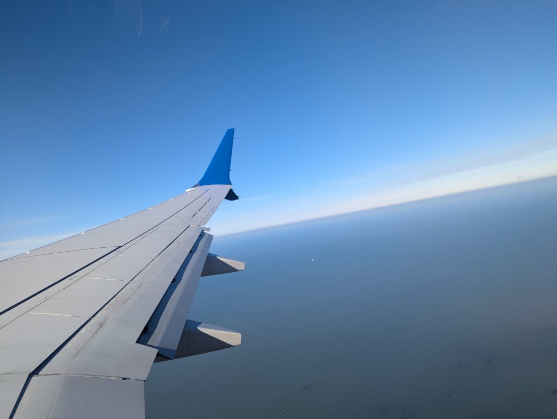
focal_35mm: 24
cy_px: 210
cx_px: 278
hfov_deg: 71.5
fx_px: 387
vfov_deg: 56.9
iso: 46
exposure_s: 1/1316
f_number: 1.85
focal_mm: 6.81
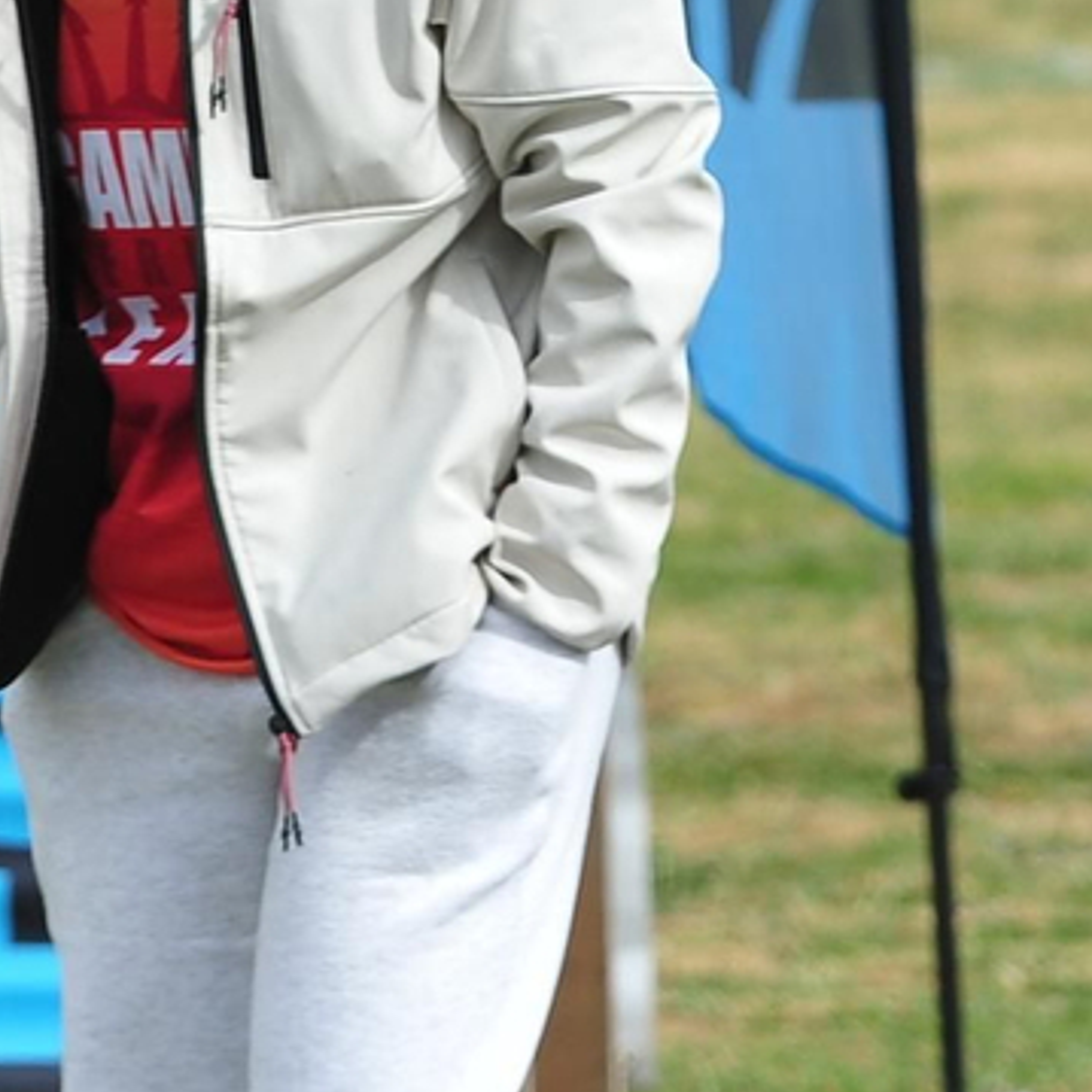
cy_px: 1574
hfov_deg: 2.3
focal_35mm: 758
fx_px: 27053
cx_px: 535
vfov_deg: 2.3
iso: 320
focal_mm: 200
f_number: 7.1
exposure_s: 1/640
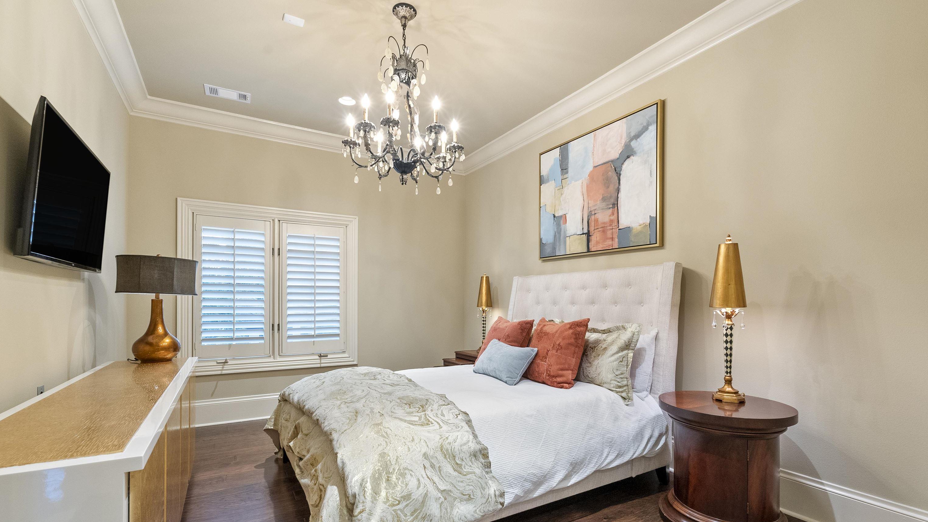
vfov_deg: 63.6
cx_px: 464
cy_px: 299
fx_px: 418
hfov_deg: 95.9
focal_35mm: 17
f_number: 9
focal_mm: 16
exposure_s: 1/2.5
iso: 640
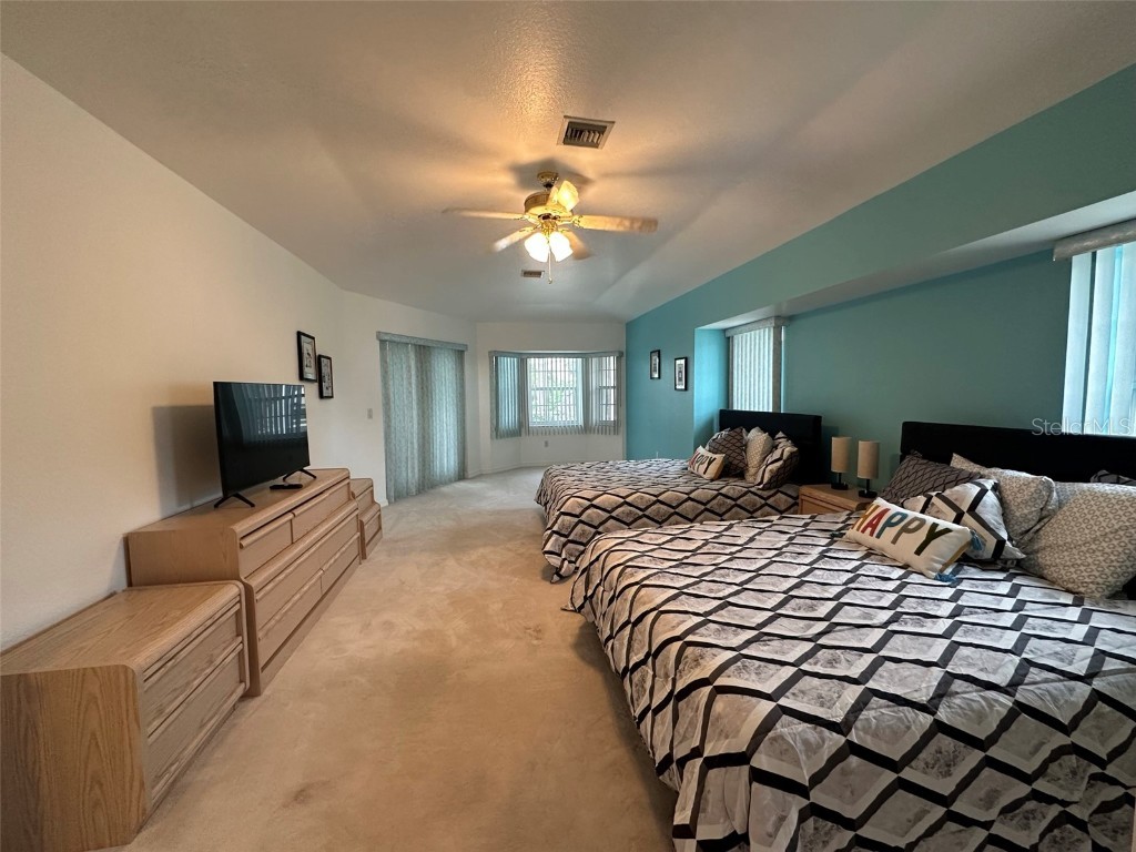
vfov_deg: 85.7
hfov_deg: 102.1
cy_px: 426
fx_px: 459
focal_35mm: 14
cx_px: 568
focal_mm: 2.22
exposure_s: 1/60
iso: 250
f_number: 2.2
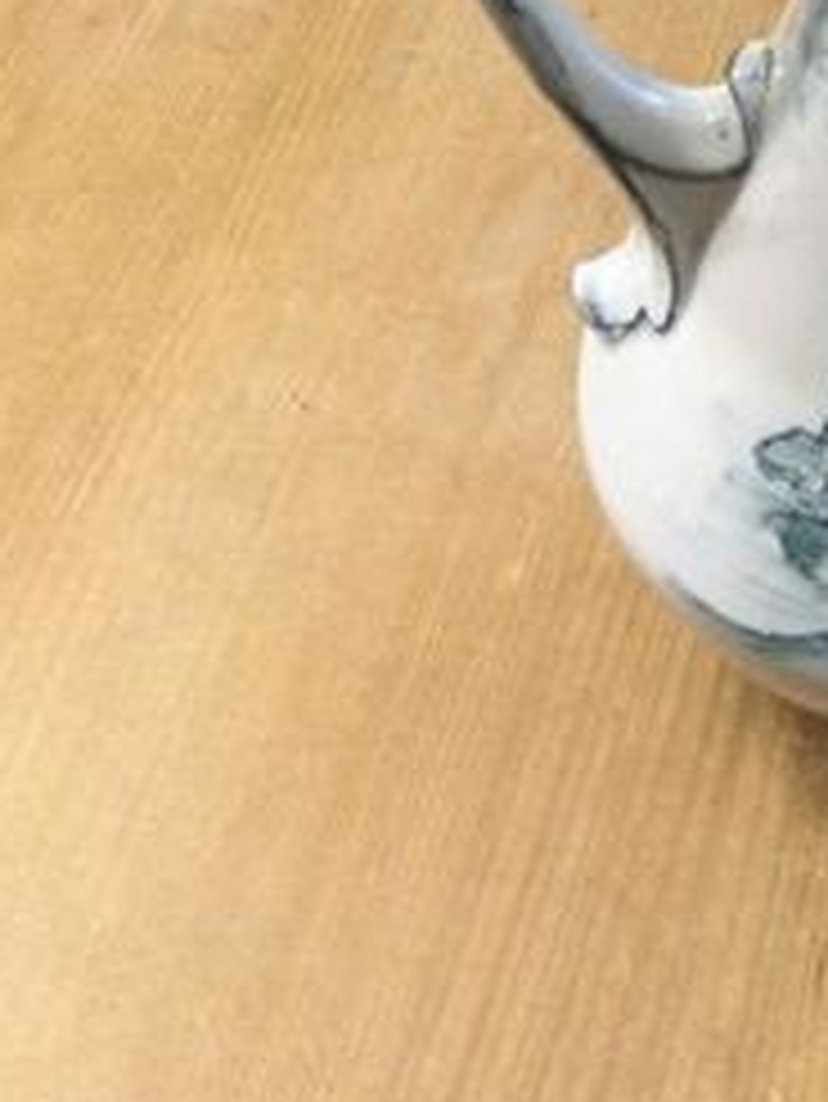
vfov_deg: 22.2
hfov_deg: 17.4
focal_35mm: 81
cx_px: 986
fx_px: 2581
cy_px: -238
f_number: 2.4
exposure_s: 1/20
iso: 200
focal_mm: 3.3
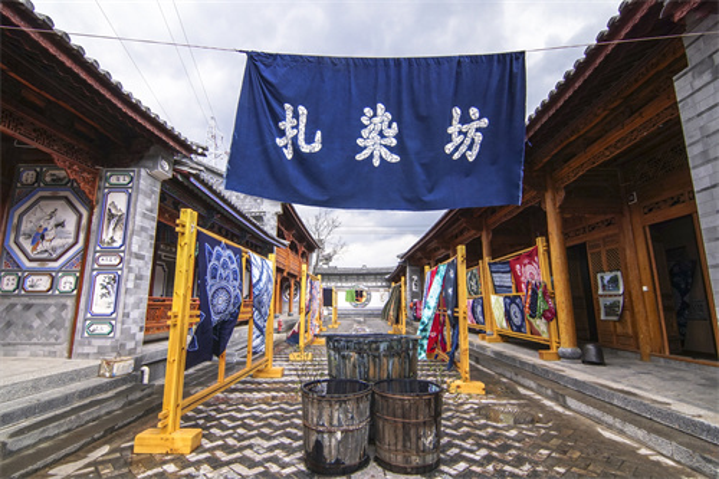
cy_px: 240
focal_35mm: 16
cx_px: 360
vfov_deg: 72.0
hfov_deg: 95.0
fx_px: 329
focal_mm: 11
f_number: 11
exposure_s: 1/160
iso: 500
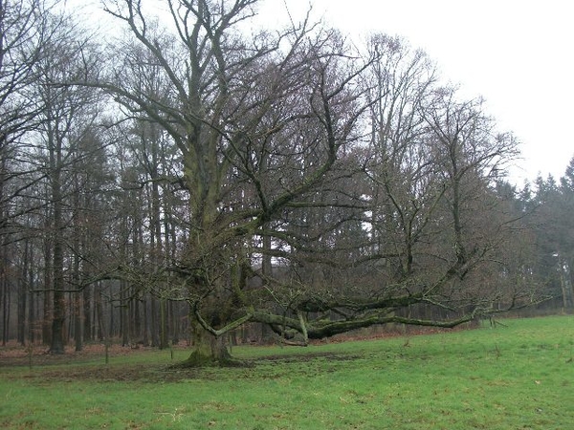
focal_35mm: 40
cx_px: 287
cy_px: 215
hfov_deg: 46.8
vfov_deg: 36.0
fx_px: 663
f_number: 3.2
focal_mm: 7.1
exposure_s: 1/100
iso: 80
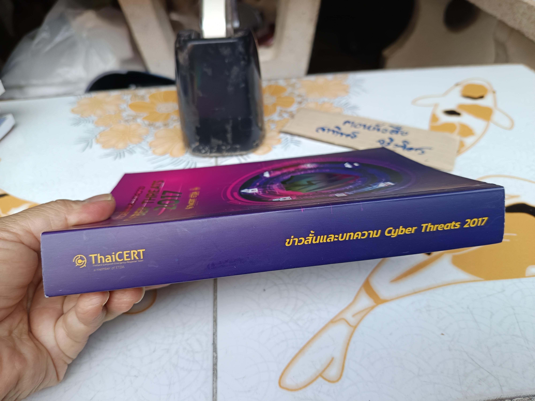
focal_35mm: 24
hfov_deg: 71.6
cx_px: 268
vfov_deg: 56.8
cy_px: 200
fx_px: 371
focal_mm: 5.31
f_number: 1.7
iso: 149
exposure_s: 1/100
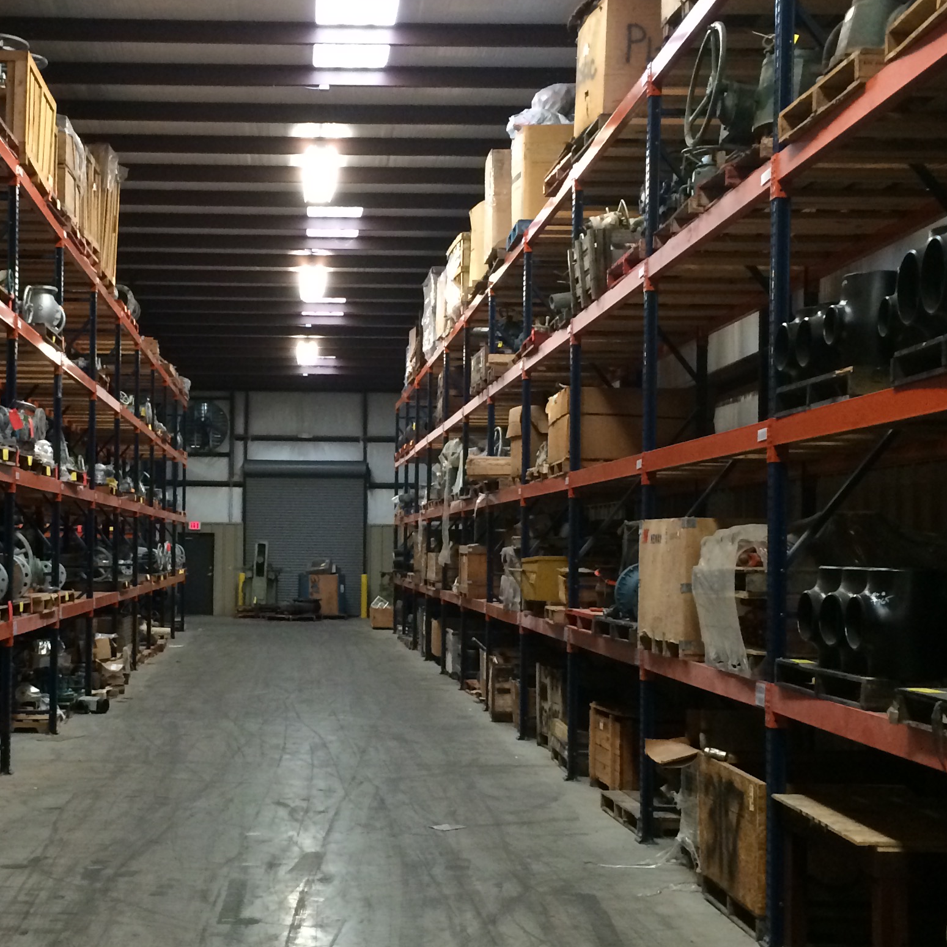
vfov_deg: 31.6
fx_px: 1671
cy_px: 522
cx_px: 284
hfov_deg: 31.3
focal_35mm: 54
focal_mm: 4.15
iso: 320
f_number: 2.2
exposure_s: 1/24
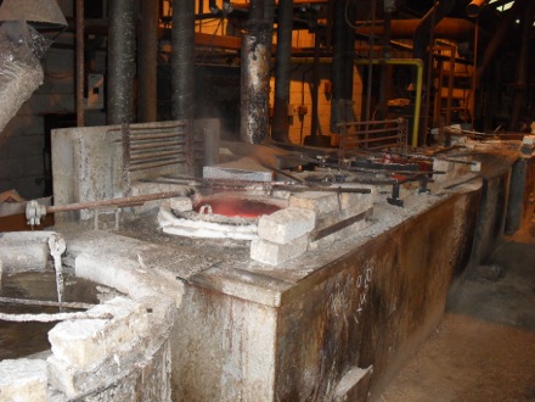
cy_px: 201
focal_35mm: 35
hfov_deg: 52.6
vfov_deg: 40.7
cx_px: 268
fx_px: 541
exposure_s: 1/45
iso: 200
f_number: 3.2
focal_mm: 6.3
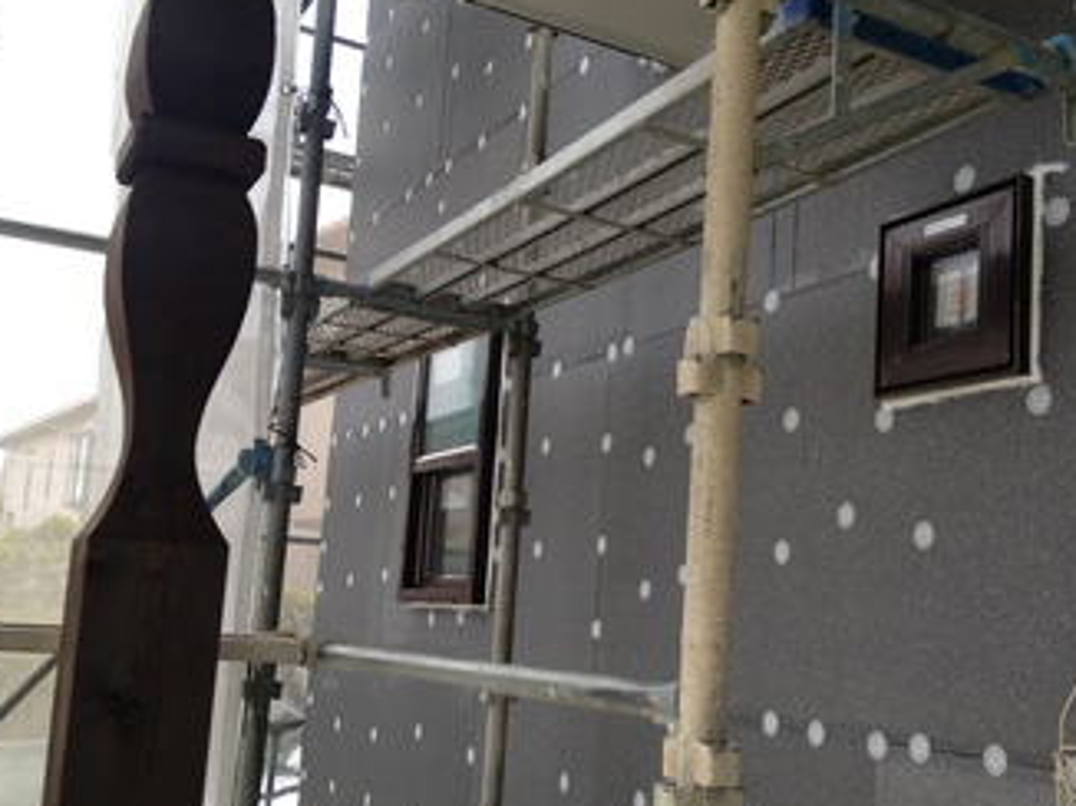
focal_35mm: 43
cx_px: 611
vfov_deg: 33.5
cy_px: 453
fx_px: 1336
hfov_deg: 43.8
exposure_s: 1/120
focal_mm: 4.28
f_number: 2.4
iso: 64
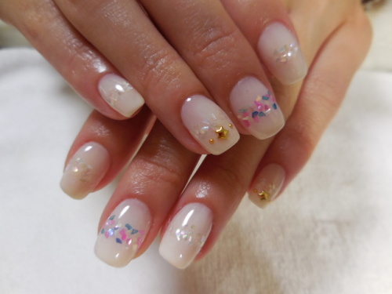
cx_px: 196
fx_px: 283
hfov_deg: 69.4
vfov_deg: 54.9
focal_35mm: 25
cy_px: 147
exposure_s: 1/30
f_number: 3.3
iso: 160
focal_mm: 4.5
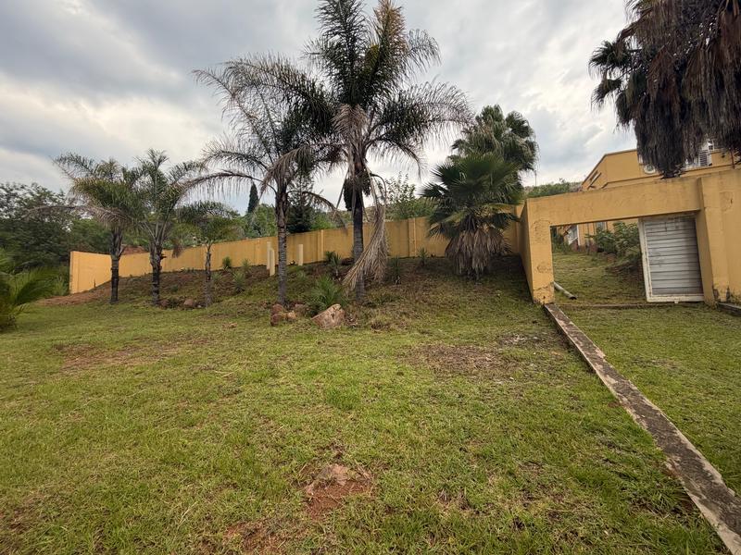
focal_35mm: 14
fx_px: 300
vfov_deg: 85.7
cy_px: 278
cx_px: 370
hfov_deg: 102.1
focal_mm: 2.22
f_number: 2.2
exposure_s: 1/323
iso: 50
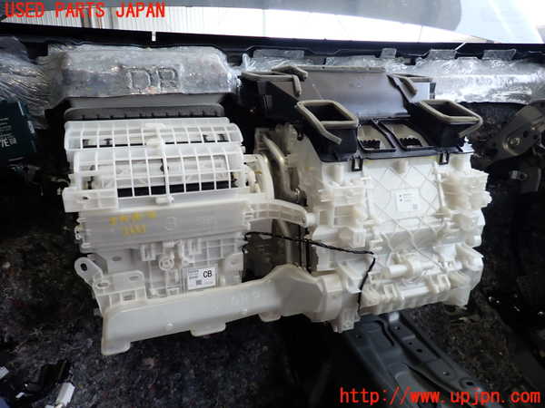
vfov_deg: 54.9
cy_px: 204
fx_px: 394
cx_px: 272
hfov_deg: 69.4
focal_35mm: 25
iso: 100
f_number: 2
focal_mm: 4.5
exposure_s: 1/125
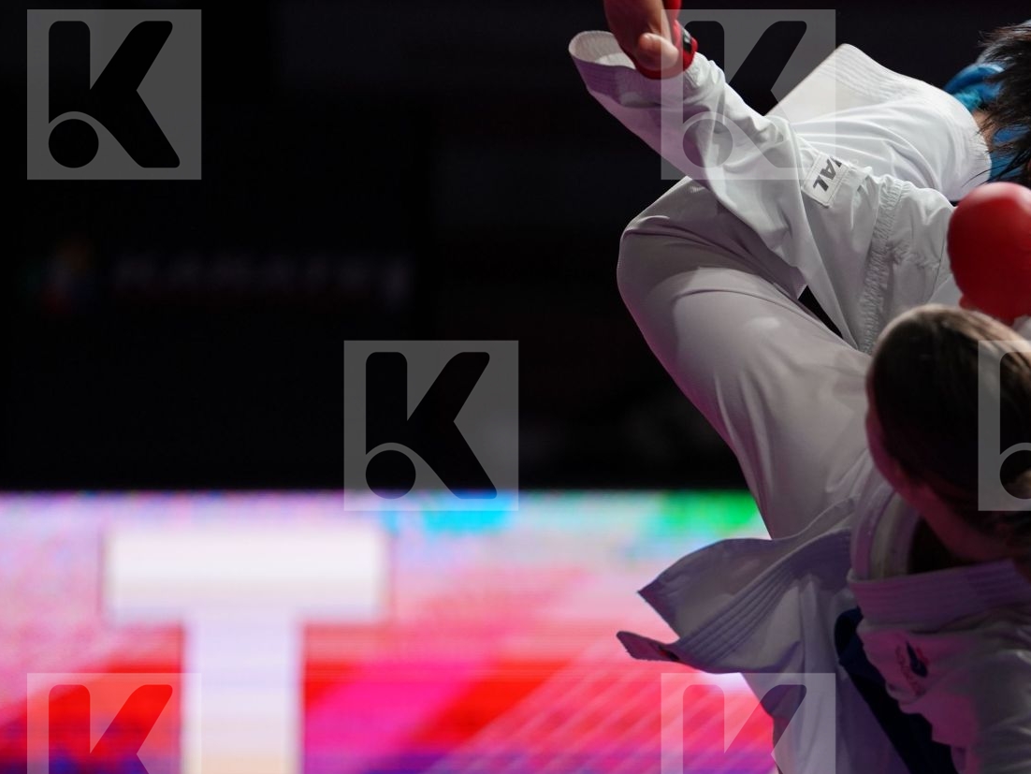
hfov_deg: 6.3
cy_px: 426
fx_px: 9354
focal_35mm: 314
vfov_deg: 4.7
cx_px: 748
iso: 1600
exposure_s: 1/1000
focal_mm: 200
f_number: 2.8
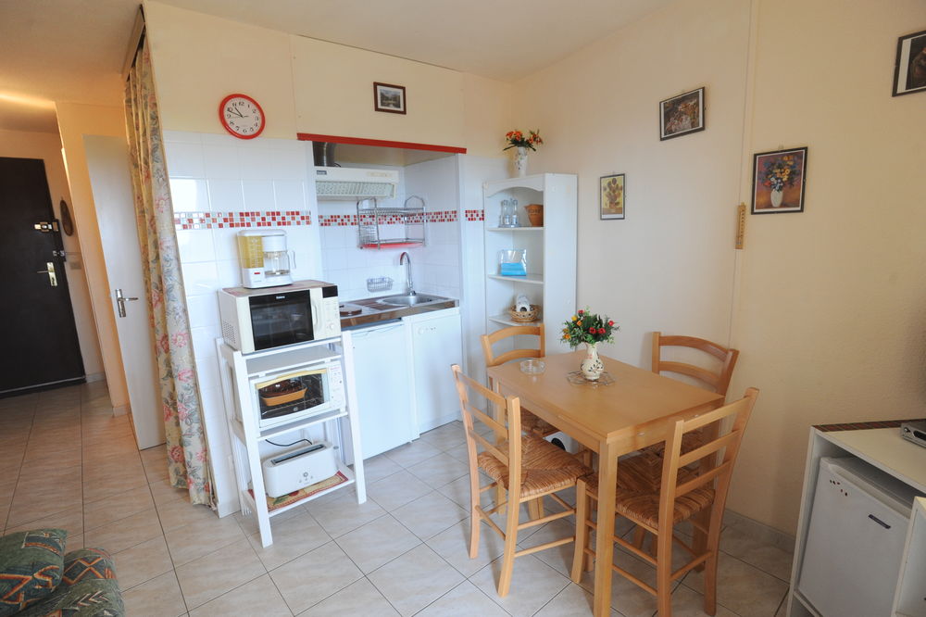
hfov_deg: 93.3
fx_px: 437
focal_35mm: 17
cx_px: 463
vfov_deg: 70.4
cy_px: 308
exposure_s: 1/50
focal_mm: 17
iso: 1250
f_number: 6.3
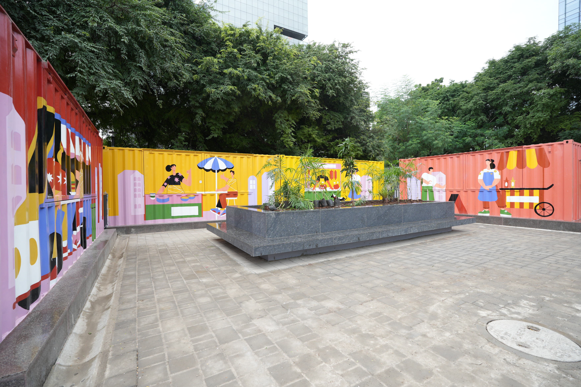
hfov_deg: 96.7
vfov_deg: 73.7
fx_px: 258
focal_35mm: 16
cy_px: 194
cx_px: 290
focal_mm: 16
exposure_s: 1/320
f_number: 4
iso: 160
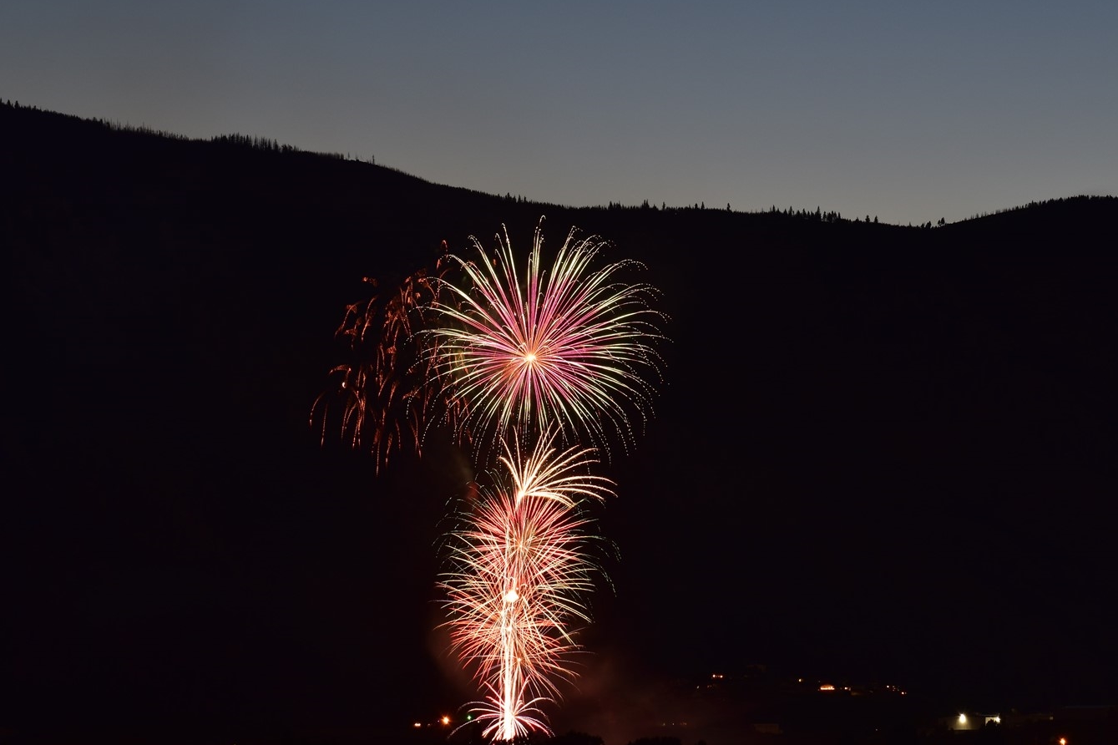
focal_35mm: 238
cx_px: 574
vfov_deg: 5.8
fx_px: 7378
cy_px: 409
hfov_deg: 8.7
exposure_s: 30
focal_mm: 125
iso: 100
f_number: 9
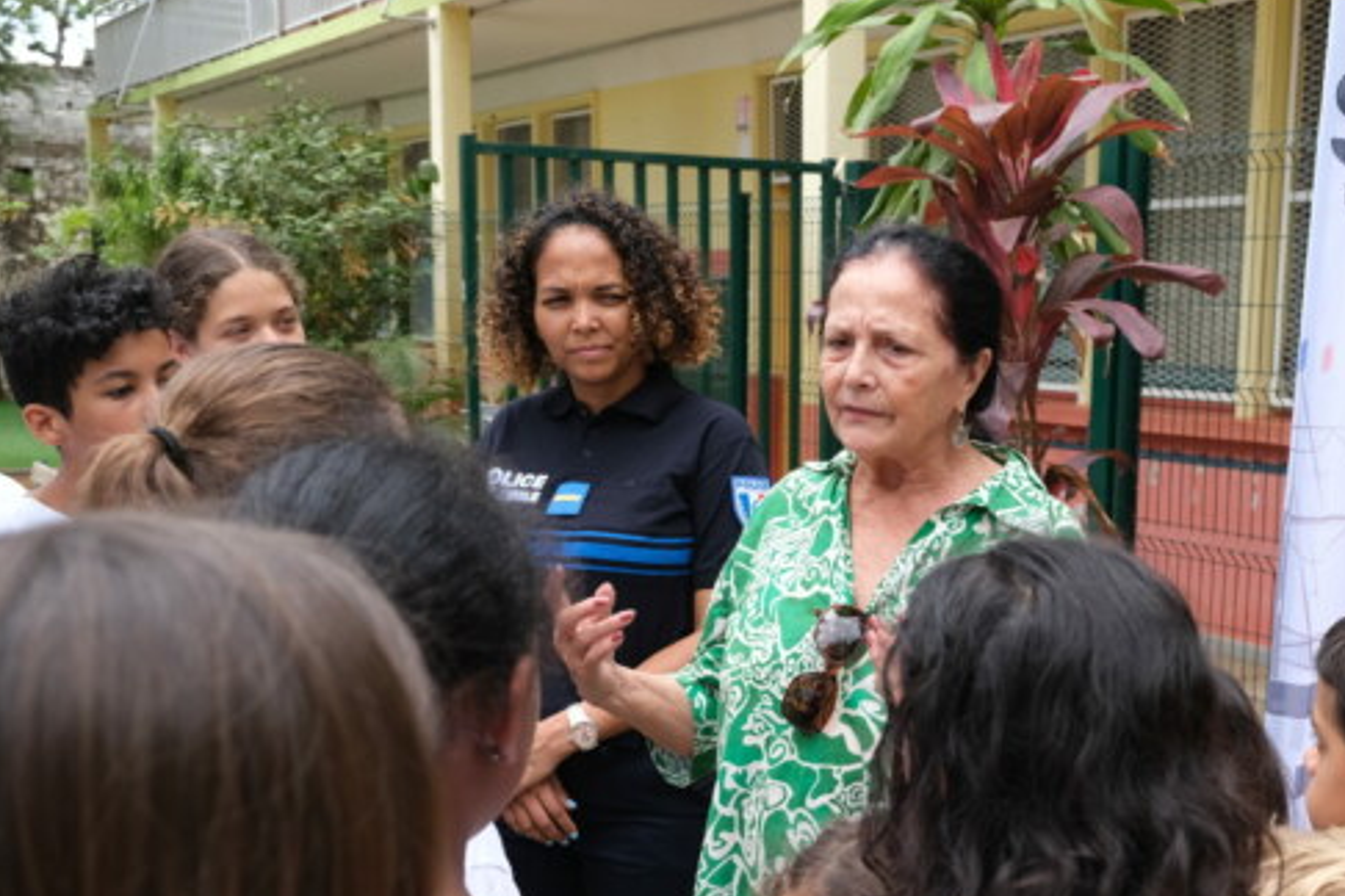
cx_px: 919
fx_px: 1905
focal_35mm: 51
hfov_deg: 38.4
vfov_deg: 26.1
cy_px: 696
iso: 160
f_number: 4.5
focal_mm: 20.5
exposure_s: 1/220
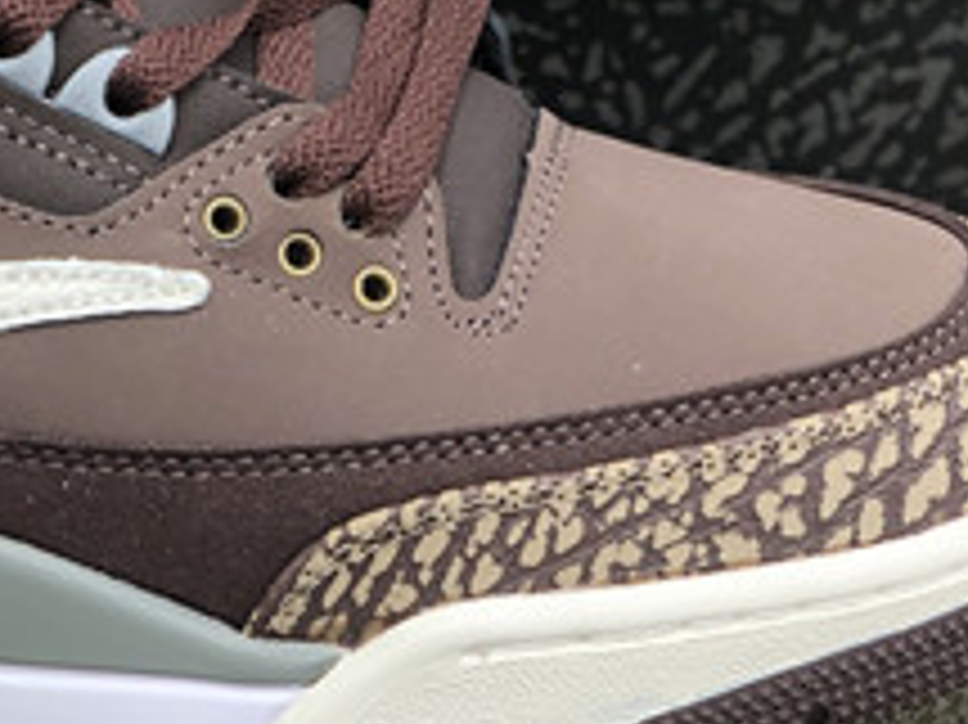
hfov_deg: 11.0
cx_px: 252
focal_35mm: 179
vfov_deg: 8.1
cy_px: -326
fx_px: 5003
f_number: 2.4
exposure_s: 1/140
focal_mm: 6
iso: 16
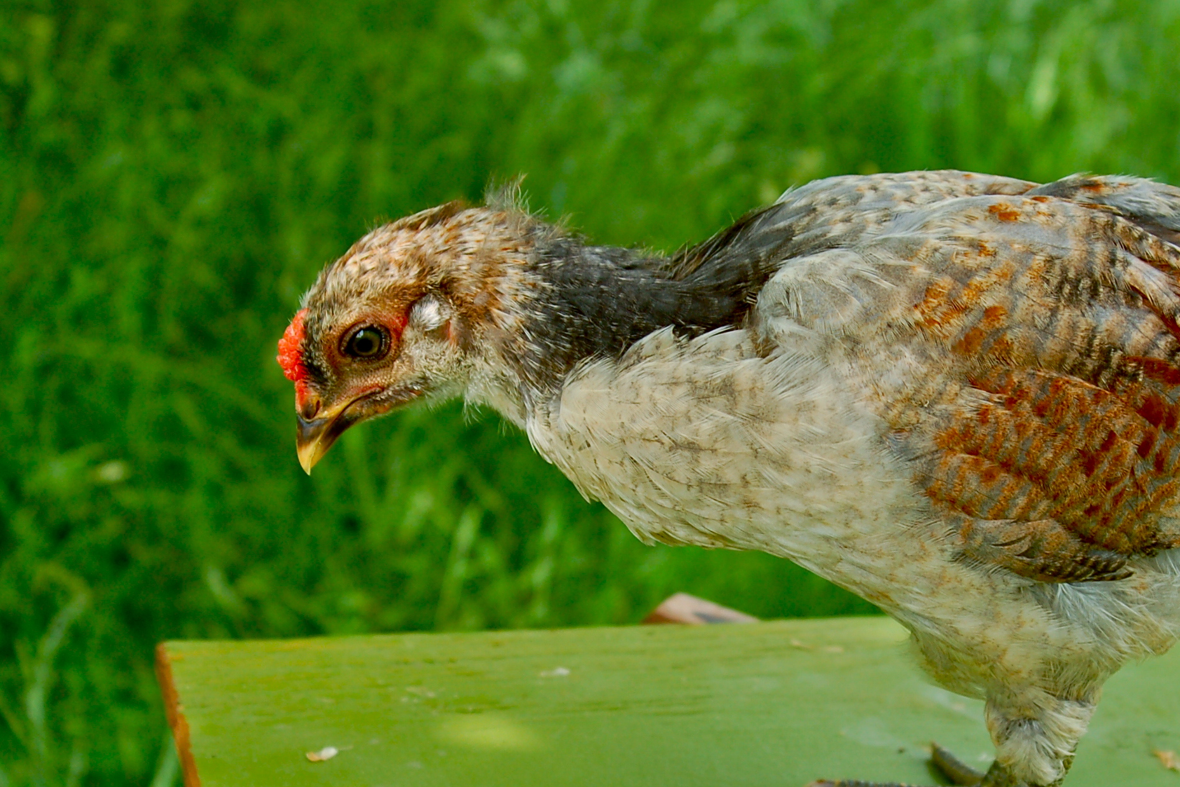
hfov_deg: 29.4
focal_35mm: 68
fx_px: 2229
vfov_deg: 19.9
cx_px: 785
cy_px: 544
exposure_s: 1/125
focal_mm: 28
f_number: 5.6
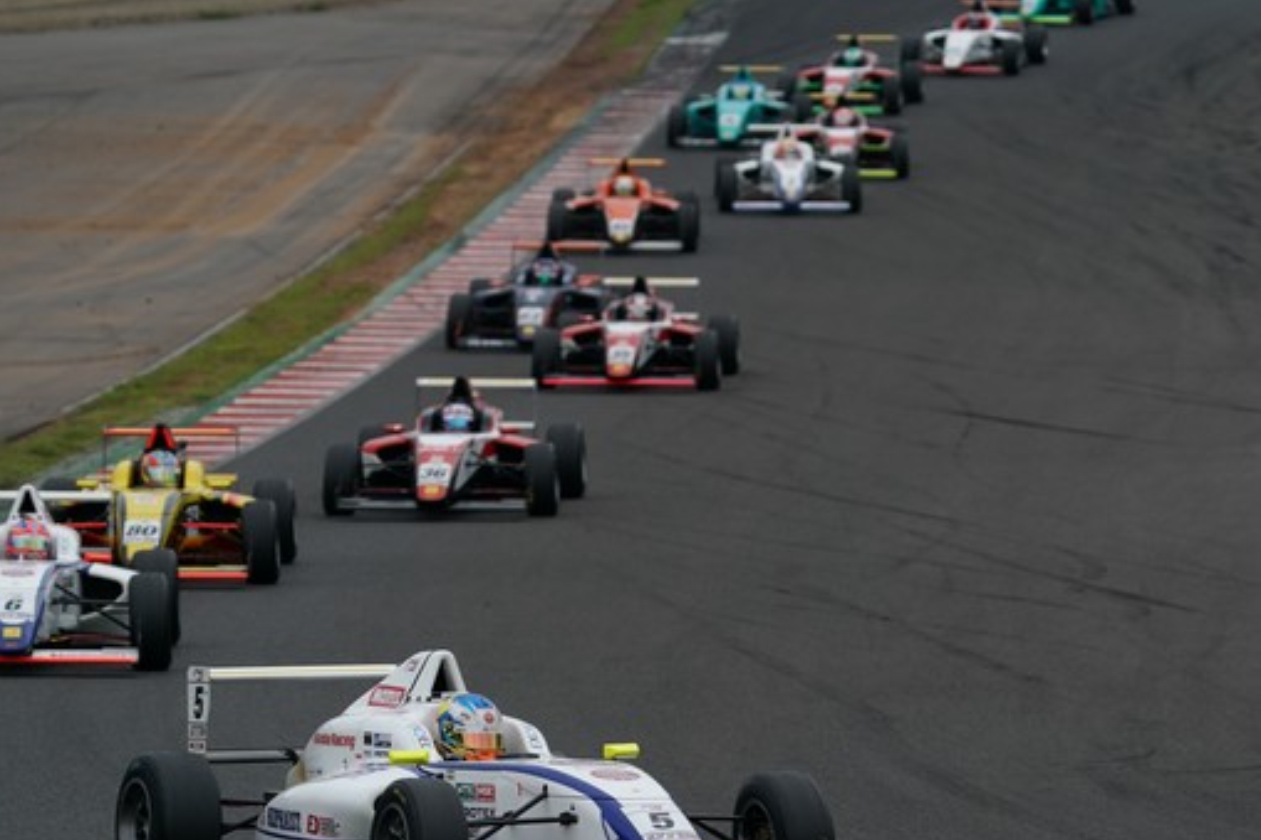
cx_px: 671
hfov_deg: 6.0
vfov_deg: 4.0
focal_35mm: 341
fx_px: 11940
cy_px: 434
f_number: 6.3
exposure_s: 1/1000
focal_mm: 241
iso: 400
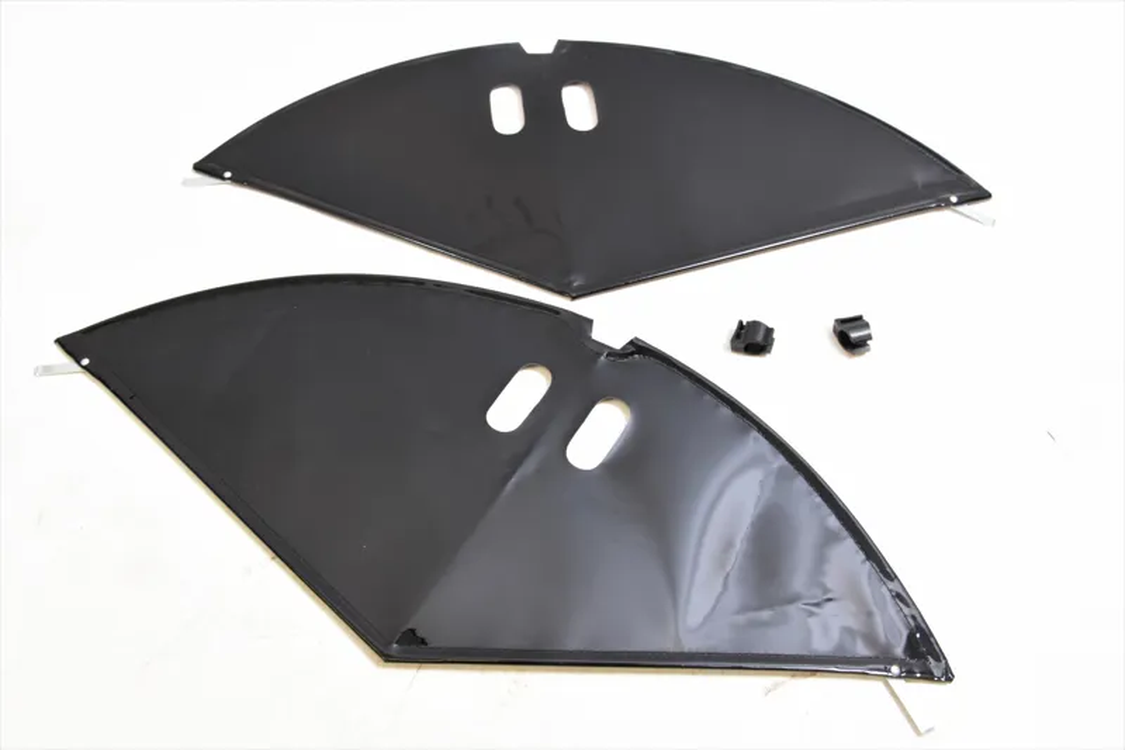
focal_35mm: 33
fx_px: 1031
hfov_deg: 57.2
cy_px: 375
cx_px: 562
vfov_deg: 40.0
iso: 200
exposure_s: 1/10
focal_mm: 22
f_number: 9
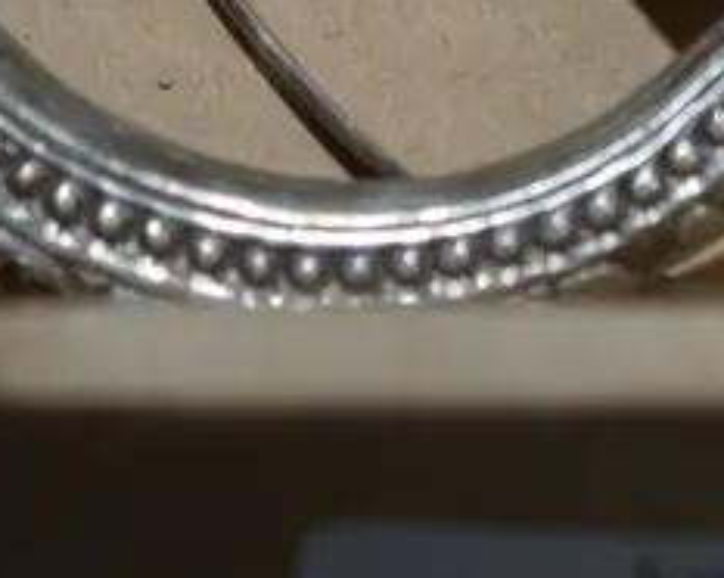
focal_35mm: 172
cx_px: 830
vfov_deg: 8.5
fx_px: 3682
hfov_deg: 11.1
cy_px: -601
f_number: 4.5
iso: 200
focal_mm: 20
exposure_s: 1/80
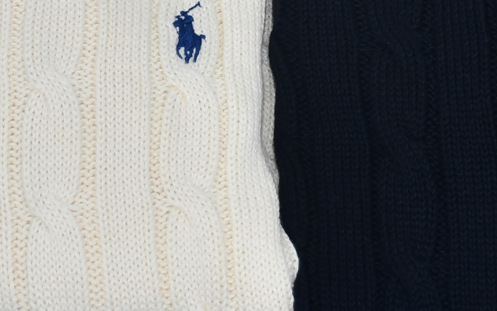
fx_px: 2330
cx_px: 276
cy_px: -208
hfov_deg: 12.2
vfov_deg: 7.4
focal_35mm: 172
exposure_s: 1/125
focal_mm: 27
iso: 400
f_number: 4
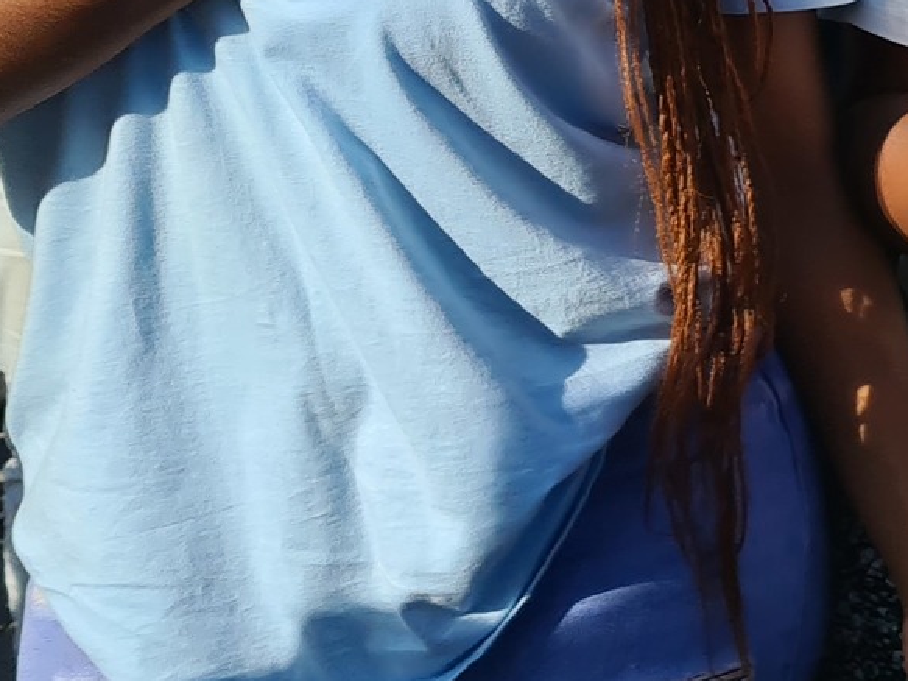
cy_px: -182
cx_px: 1612
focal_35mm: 107
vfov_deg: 13.4
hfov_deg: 15.8
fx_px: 2806
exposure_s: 1/1876
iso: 50
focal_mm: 5.4
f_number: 1.8
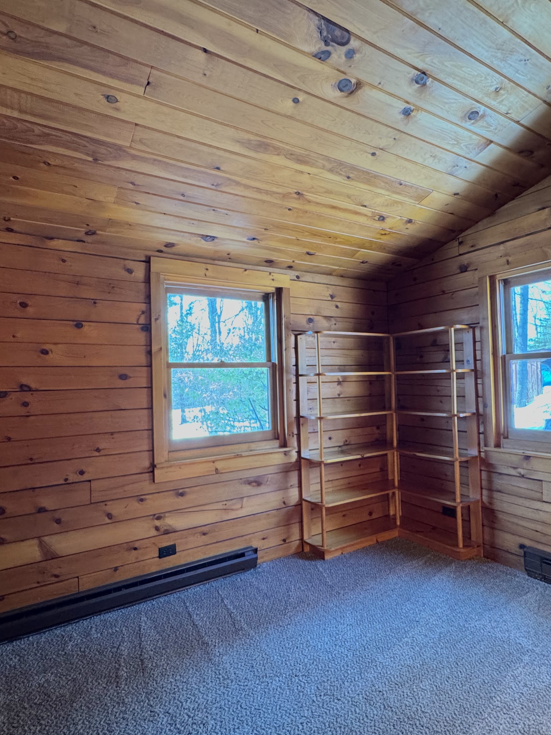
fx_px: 403
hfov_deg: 68.5
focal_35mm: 19
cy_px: 371
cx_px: 250
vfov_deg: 84.7
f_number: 2.2
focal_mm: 2.22
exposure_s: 1/60
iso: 400
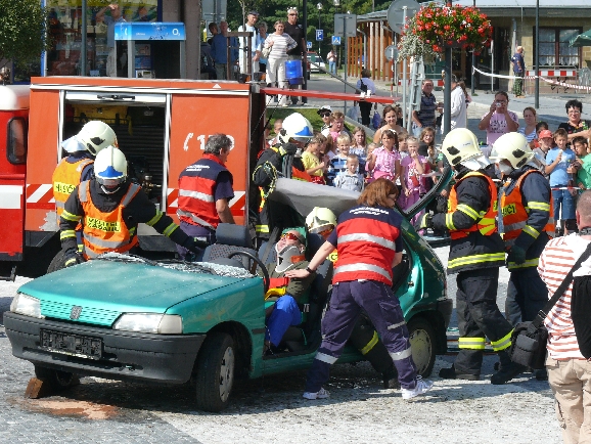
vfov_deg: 10.2
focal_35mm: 145
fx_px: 2477
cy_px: 215
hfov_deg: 13.6
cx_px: 301
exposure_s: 1/400
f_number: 5.6
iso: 100
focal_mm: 27.7
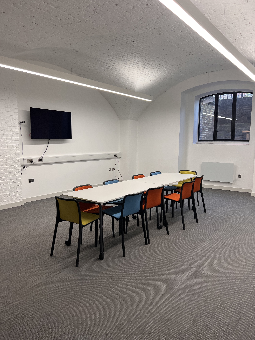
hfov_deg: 53.1
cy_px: 170
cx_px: 128
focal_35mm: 26
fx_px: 255
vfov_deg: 67.3
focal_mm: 5.7
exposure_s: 1/100
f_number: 1.5
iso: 125
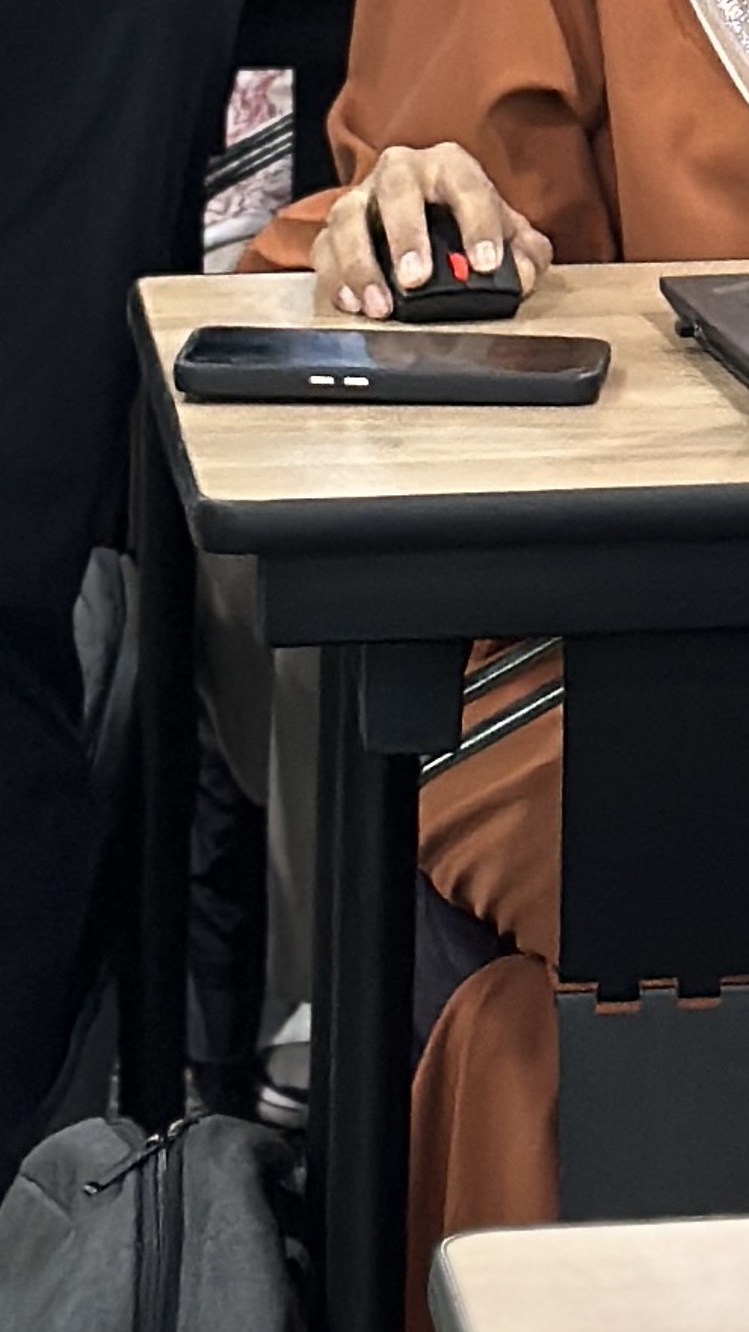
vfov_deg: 8.7
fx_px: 8440
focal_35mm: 239
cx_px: 1308
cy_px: -1030
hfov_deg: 5.0
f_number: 1.78
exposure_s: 1/50
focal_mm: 6.86
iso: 160
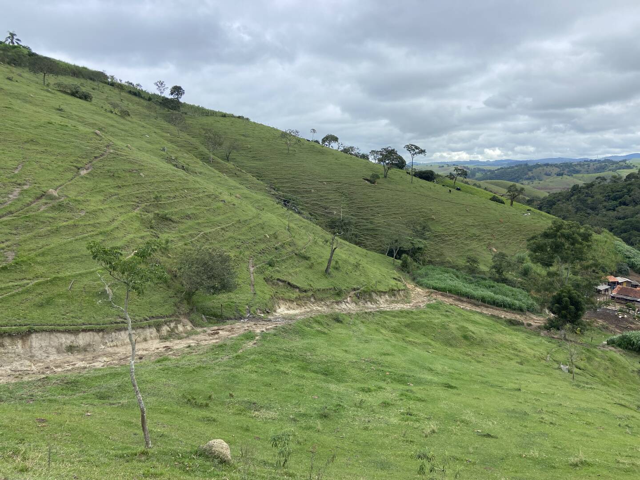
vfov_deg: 53.1
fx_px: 481
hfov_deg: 67.3
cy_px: 240
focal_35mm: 26
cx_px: 320
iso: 32
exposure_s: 1/864
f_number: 1.8
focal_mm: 4.25
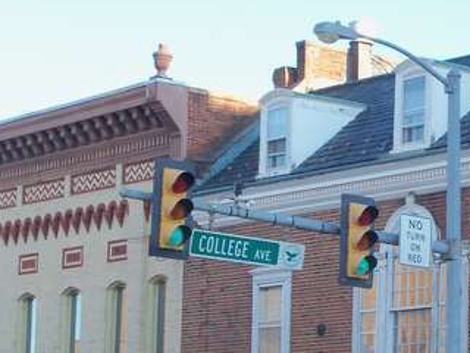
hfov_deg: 12.9
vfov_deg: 9.8
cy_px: 340
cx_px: 516
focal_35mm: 150
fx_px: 2037
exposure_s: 1/125
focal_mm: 10.7
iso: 80
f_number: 3.4
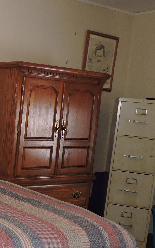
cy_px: 146
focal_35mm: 58
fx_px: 392
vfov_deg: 35.0
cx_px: -46
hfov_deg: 20.5
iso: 200
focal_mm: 4.3
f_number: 3
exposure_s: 1/30
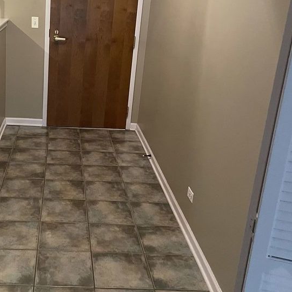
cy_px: 117
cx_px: 79
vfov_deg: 36.7
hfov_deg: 36.1
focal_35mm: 46
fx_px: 439
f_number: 1.6
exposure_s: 1/40
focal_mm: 4.2
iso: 400
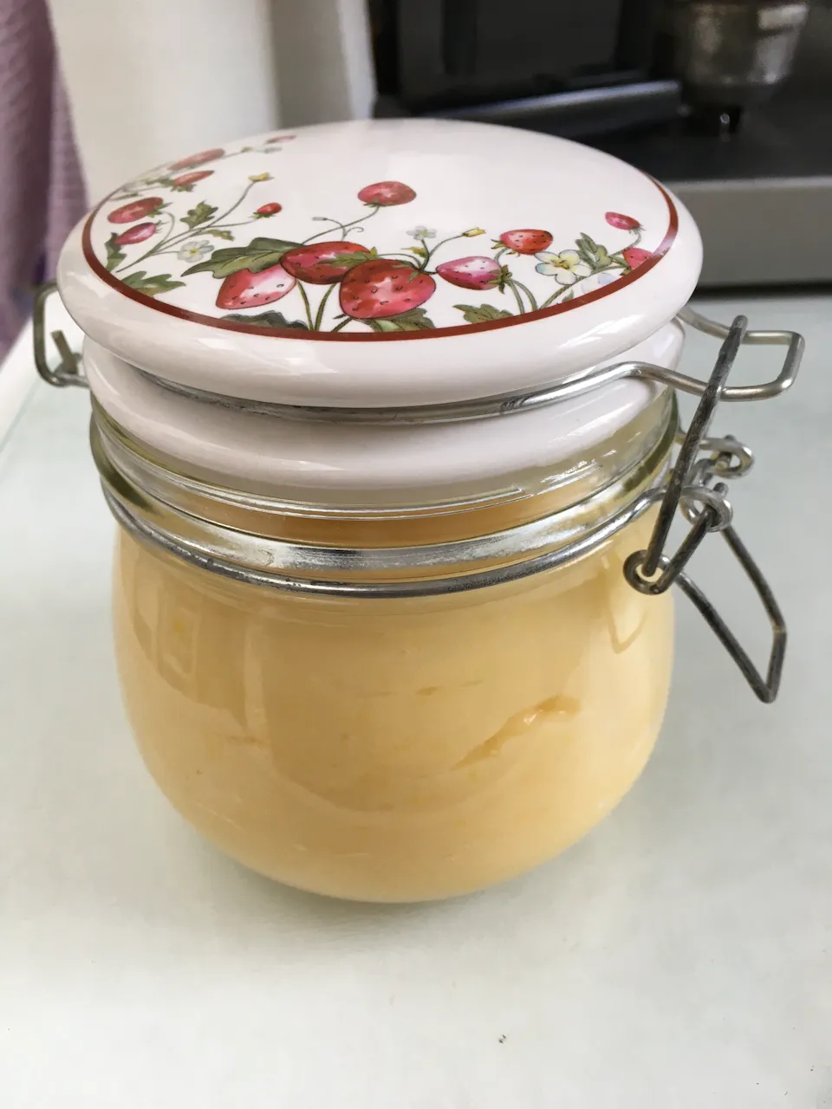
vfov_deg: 61.7
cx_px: 416
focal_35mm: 29
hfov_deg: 48.2
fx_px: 929
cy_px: 554
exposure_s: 1/33
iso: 25
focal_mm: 4.15
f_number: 2.2
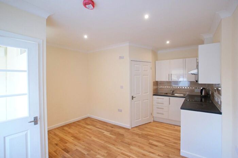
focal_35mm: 16
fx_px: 109
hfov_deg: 95.0
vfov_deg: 72.0
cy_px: 79
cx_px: 119
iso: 400
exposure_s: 1/13
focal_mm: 11
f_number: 4.5
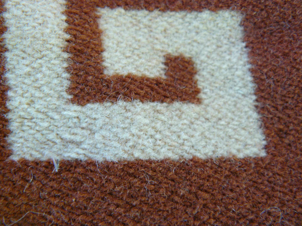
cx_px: 151
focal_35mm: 36
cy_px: 113
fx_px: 314
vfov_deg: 39.7
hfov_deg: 51.4
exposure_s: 1/20
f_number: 2.8
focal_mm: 6
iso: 200
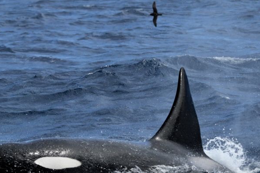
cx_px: 104
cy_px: 109
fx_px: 2528
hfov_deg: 5.9
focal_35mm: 350
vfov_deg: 3.9
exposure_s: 1/8000
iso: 1000
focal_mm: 260
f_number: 5.6
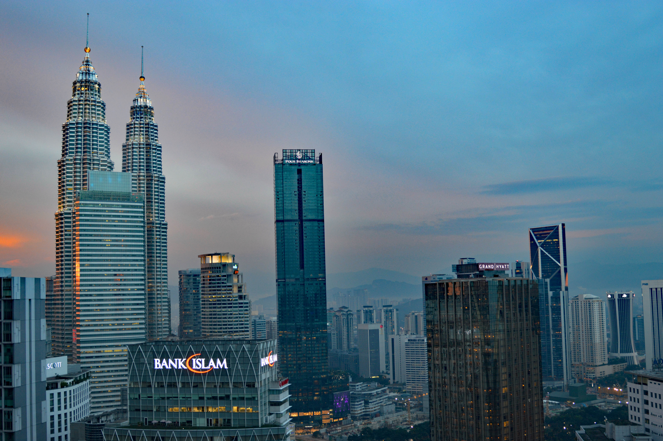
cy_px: 220
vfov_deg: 36.8
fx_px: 662
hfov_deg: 53.2
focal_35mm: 36
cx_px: 332
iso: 360
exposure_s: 1/25
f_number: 4
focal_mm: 24
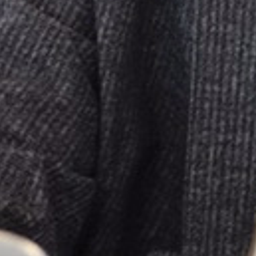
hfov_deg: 5.6
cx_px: 409
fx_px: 2585
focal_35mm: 309
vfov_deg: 5.5
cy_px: -359
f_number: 3.5
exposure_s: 1/40
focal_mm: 14.4
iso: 800
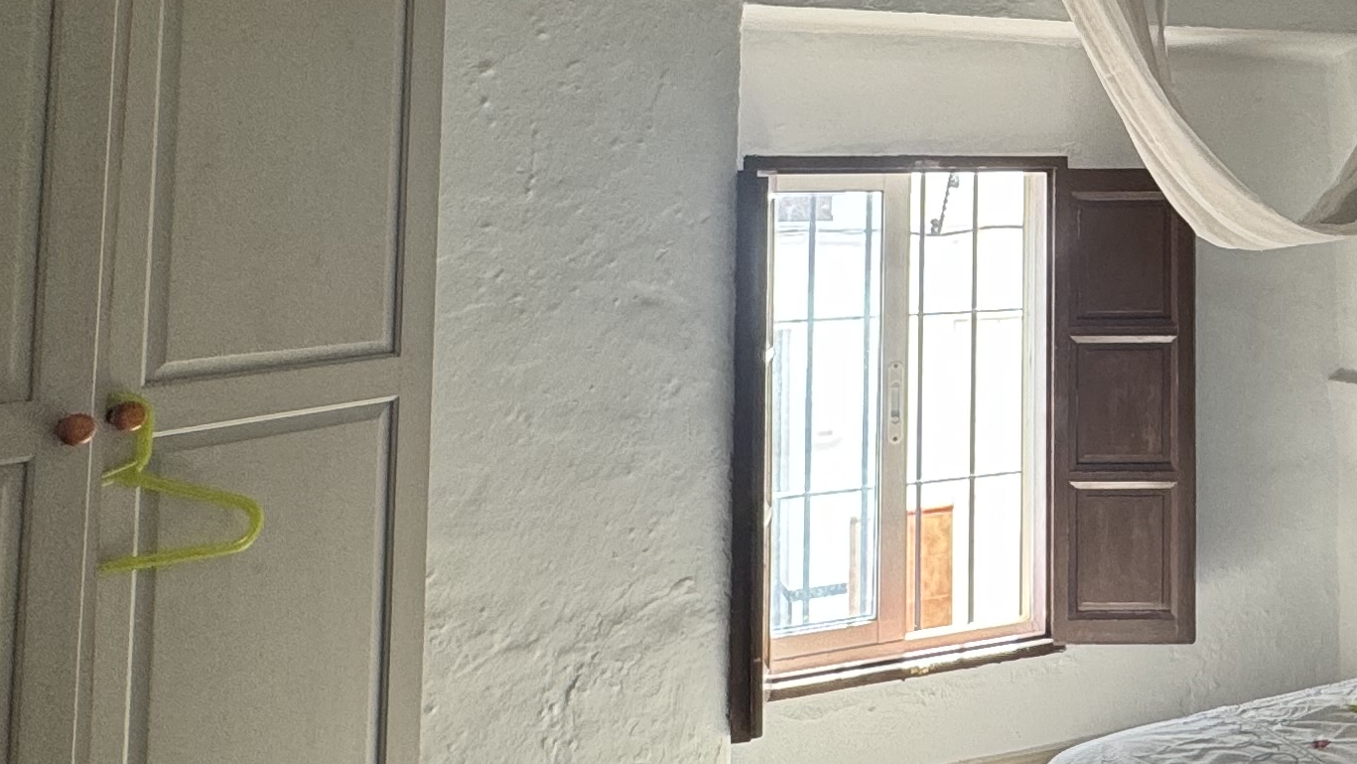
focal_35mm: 45
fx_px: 1619
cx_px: 1463
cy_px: 81
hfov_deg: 38.3
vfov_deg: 25.7
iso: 64
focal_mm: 2.22
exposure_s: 1/99
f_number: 2.2
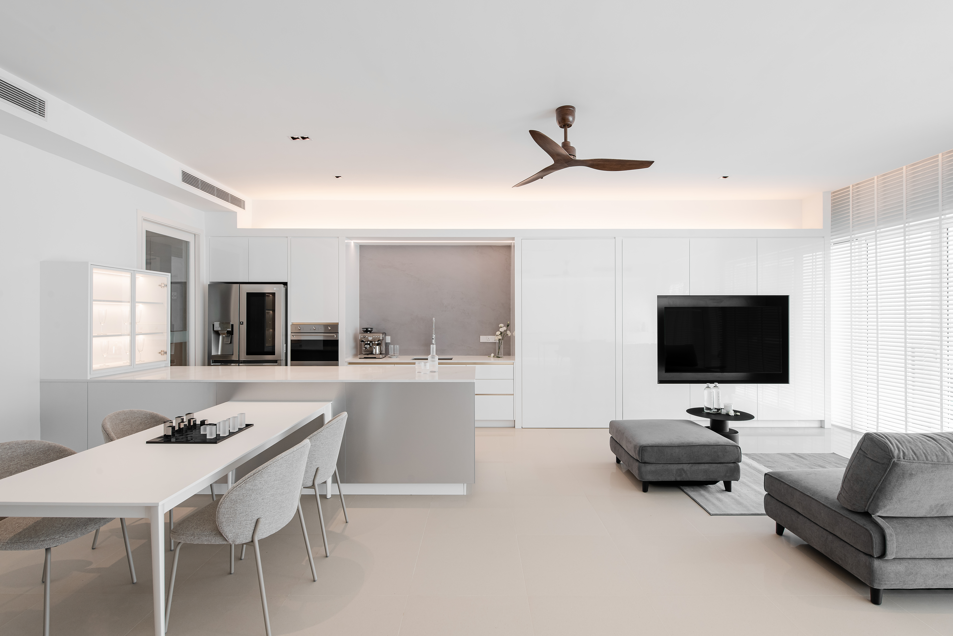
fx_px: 424
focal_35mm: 16
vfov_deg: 73.7
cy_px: 318
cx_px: 476
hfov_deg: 96.7
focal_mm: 16
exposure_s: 1/5
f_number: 11
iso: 100
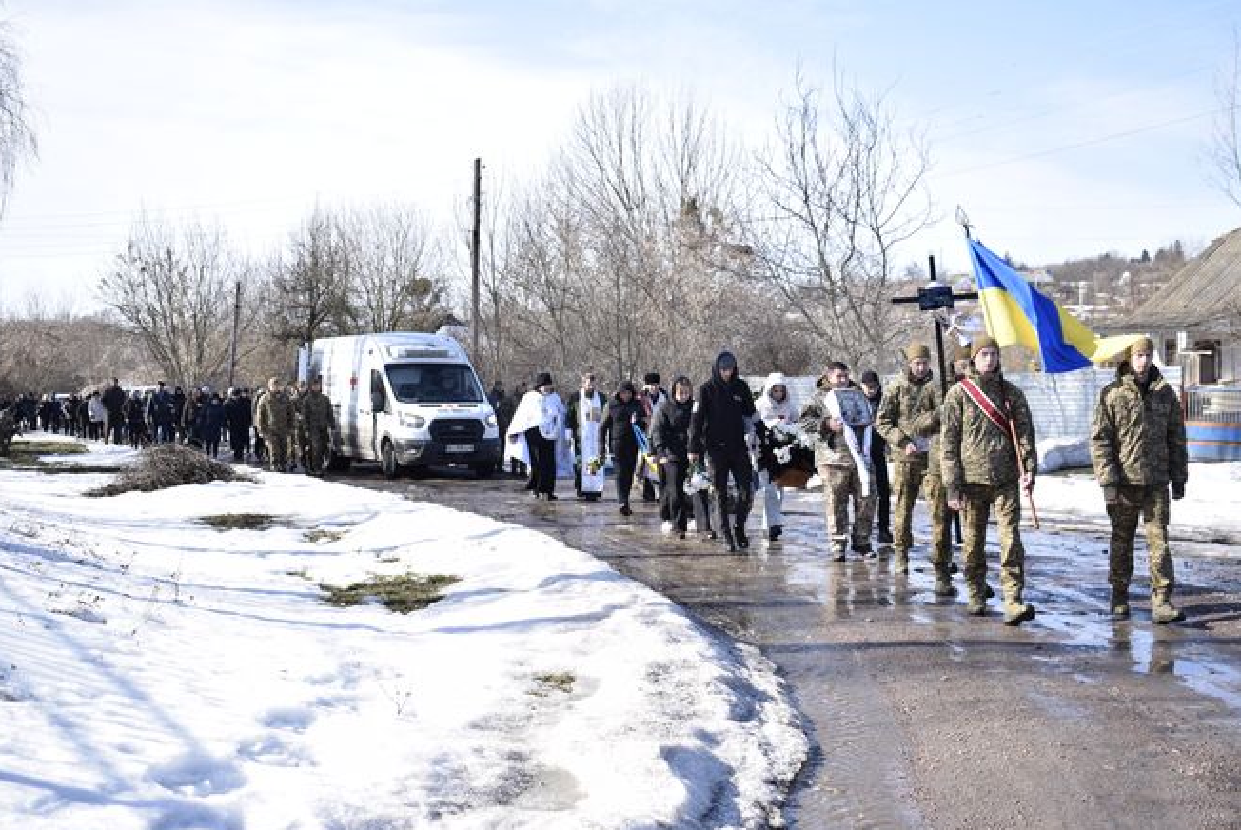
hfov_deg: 42.2
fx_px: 1607
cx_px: 603
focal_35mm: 47
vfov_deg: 29.0
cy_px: 412
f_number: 5
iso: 200
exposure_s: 1/640
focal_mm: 27
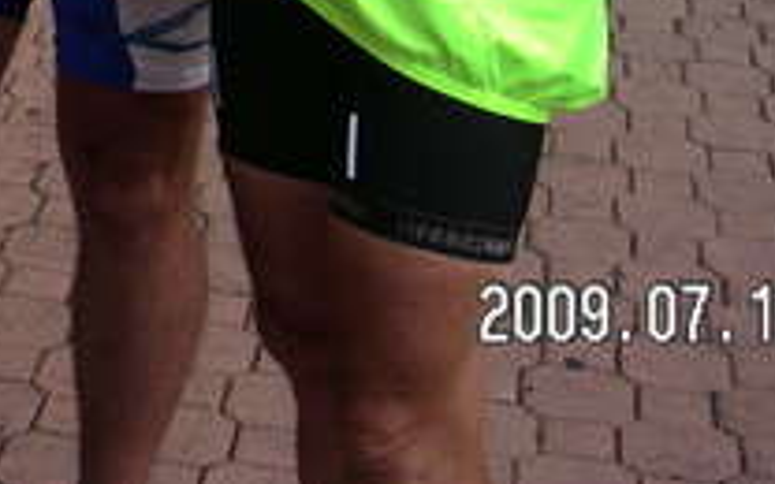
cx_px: -104
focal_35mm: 116
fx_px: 2450
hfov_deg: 17.3
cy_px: -350
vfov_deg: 10.7
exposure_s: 1/500
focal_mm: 6
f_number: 2.8
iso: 50
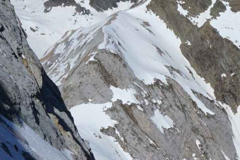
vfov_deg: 11.5
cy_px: 143
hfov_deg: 16.6
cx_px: 273
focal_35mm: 119
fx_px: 794
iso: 250
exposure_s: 1/1600
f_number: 9
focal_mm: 28
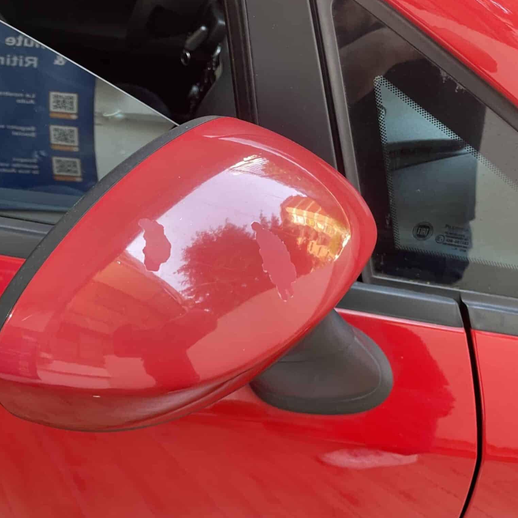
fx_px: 525
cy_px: 261
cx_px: 212
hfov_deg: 52.2
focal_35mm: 31
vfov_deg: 52.5
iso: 100
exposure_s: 1/50
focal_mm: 4.2
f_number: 1.6
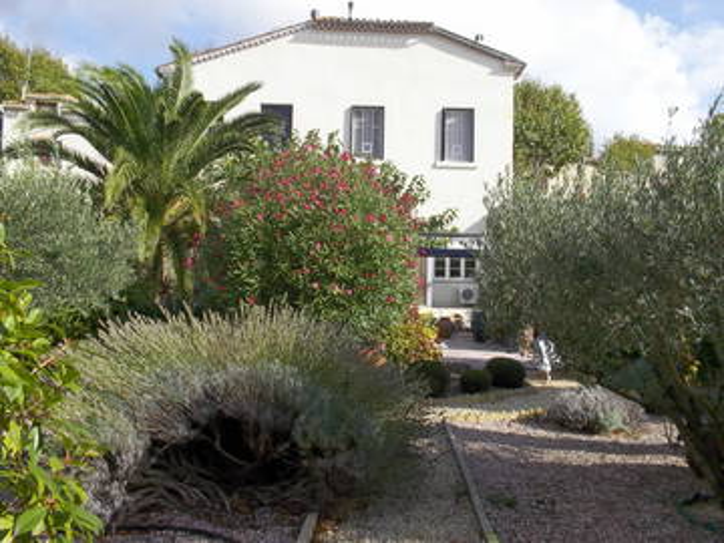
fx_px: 607
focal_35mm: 29
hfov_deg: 61.7
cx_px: 362
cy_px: 272
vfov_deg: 48.2
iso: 80
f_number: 5.6
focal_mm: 4.1
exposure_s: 1/250
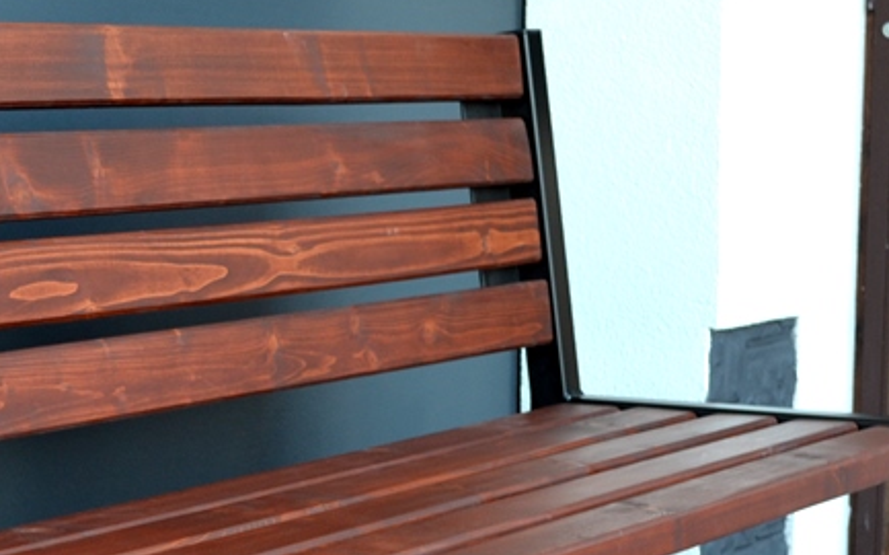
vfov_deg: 10.5
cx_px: 294
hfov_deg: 16.9
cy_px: 605
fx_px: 2978
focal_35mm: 123
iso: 400
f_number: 5
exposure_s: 1/80
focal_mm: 34
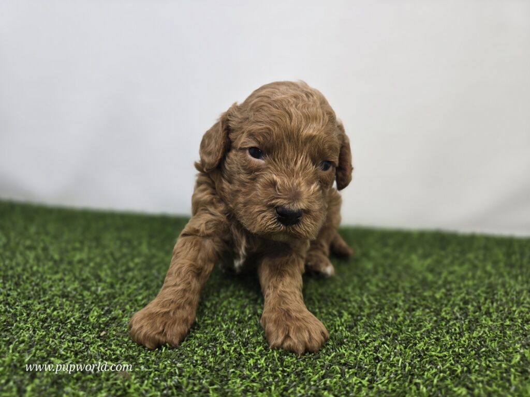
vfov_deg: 58.9
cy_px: 198
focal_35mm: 23
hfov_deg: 73.9
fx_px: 352
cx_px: 265
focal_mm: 6.3
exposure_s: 1/69.4
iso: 32
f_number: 1.7
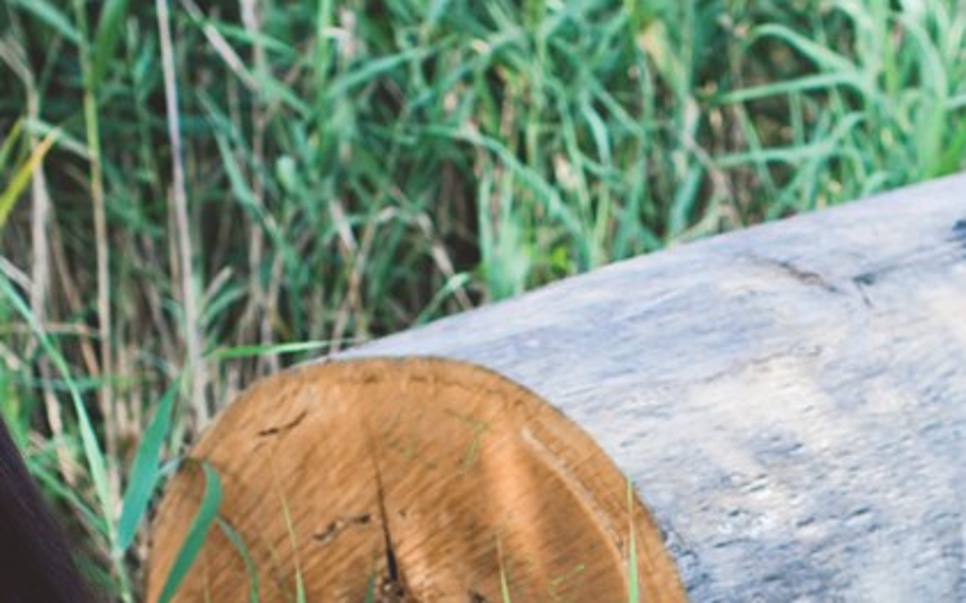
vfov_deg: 7.2
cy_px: 704
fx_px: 4789
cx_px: 727
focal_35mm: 182
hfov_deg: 11.5
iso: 250
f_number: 2.8
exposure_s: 1/1250
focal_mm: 50
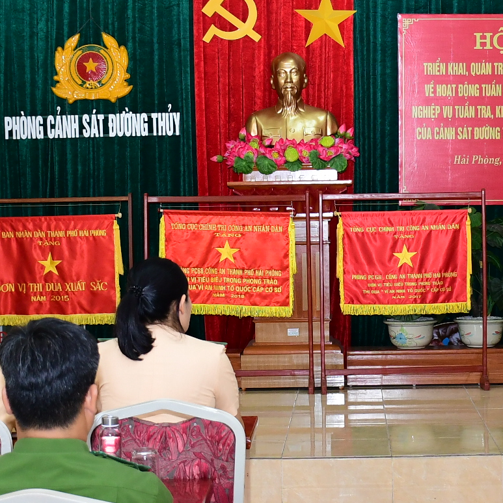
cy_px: 196
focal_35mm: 101
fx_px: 1660
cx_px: 387
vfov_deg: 17.2
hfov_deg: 17.1
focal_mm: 22
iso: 640
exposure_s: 1/200
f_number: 3.5
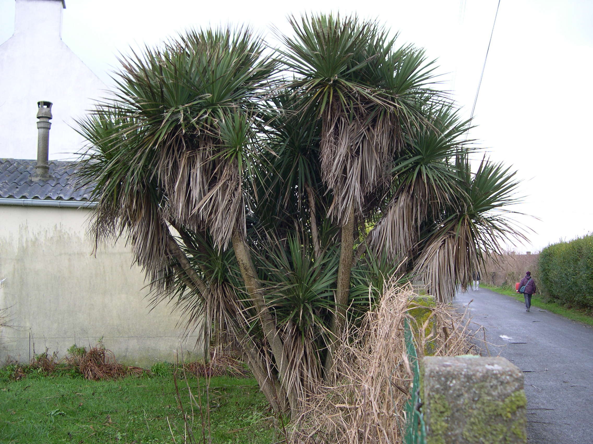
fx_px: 651
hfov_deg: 49.0
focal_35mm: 38
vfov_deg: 37.7
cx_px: 296
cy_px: 222
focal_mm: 8
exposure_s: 1/68
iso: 100
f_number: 2.8
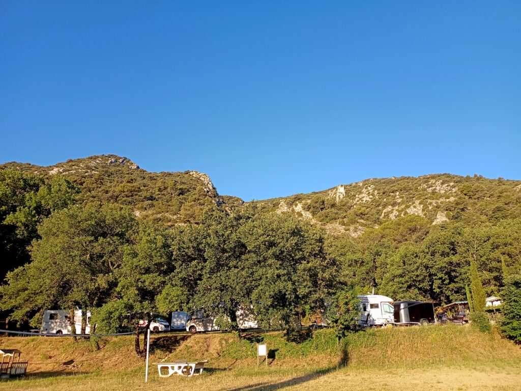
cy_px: 196
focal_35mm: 28
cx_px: 260
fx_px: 421
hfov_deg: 63.4
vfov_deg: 49.7
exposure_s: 1/1333
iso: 116
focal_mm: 4.71
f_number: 1.79
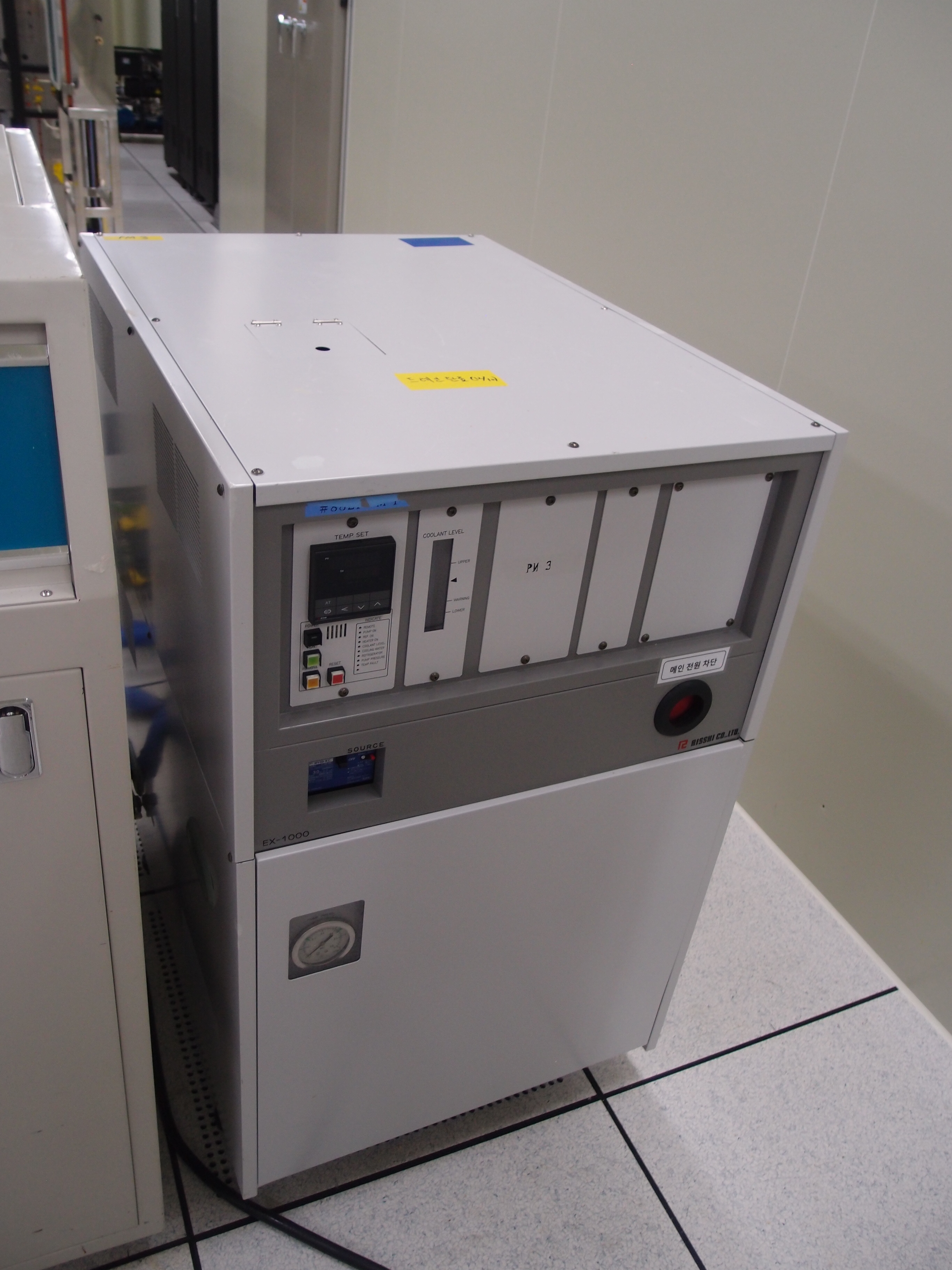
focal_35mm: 28
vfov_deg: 63.4
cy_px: 635
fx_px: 1027
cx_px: 476
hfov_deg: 49.7
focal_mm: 6
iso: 125
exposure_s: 1/60
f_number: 1.8
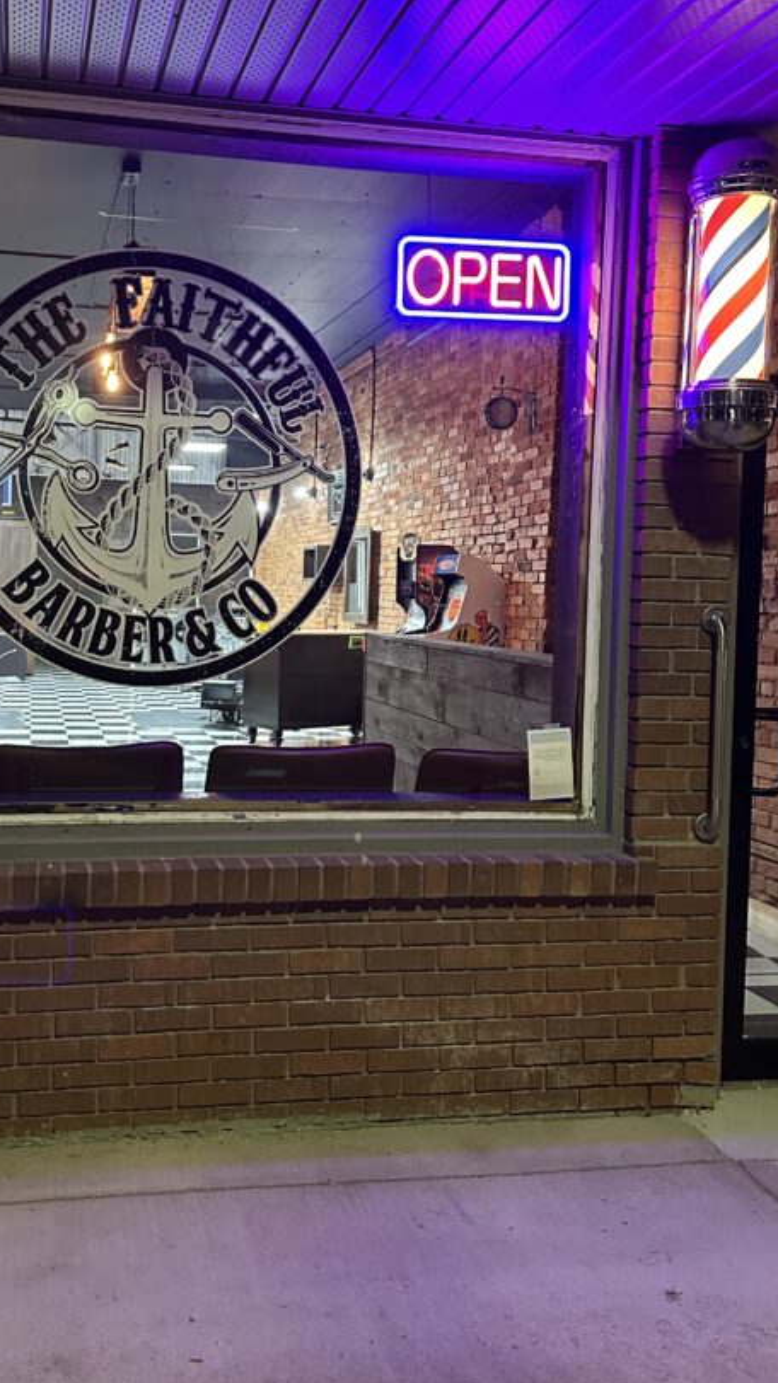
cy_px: 612
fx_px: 1211
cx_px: 246
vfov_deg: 59.3
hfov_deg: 35.2
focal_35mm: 33
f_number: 1.78
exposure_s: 1/40
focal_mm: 6.86
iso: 800
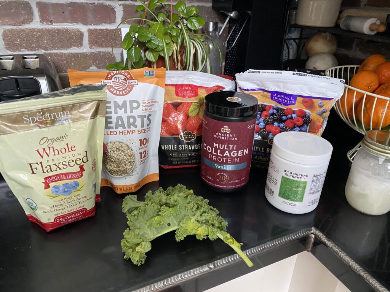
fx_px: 293
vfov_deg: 53.1
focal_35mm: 26
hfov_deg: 67.3
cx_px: 195
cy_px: 146
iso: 500
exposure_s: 1/60
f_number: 1.8
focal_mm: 4.25
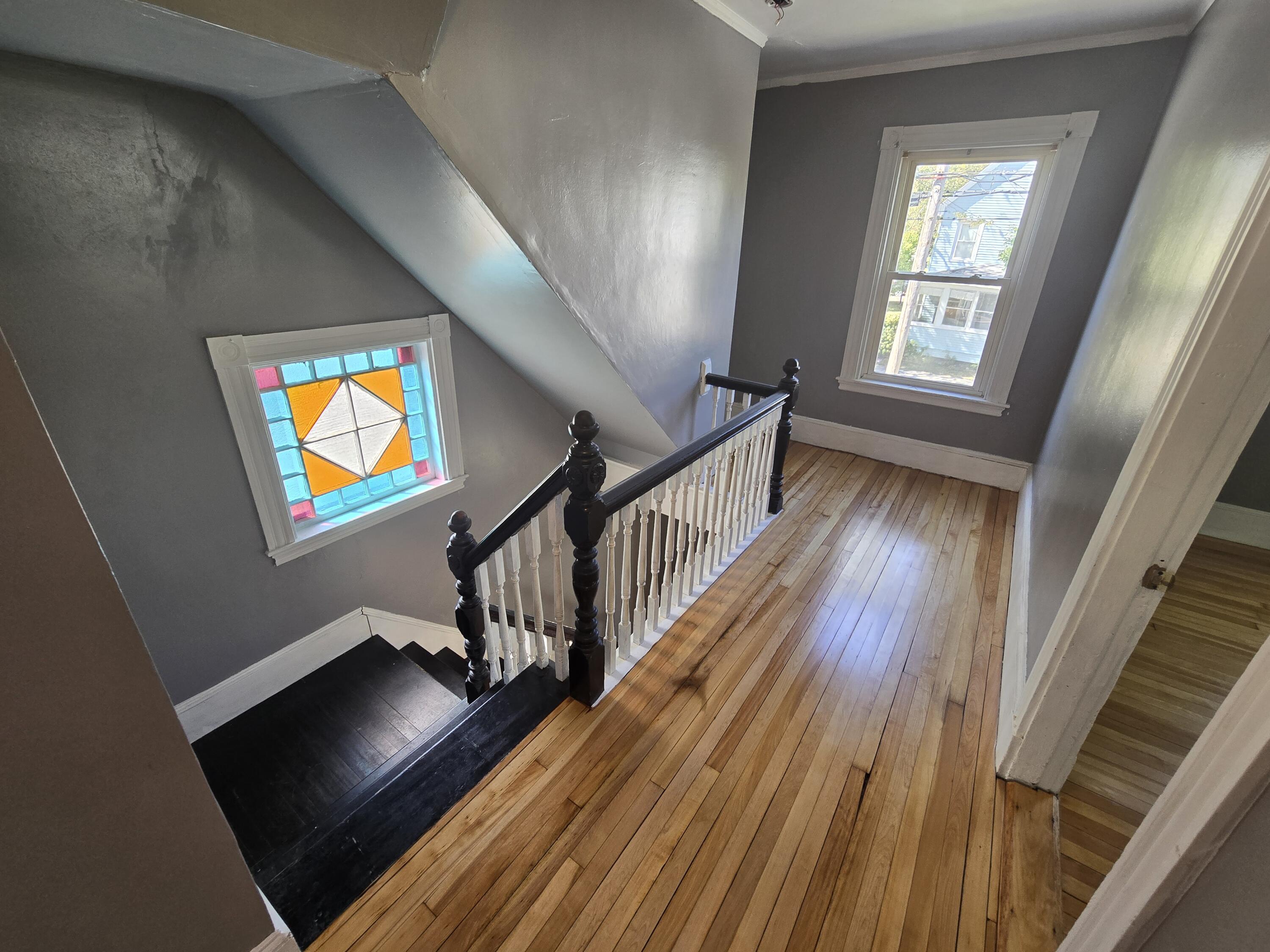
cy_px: 476
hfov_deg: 106.2
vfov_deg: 89.9
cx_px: 635
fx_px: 477
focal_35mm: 13
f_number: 2.2
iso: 100
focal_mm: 2.2
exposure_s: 1/60
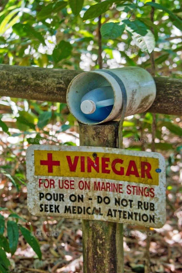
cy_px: 138
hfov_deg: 16.3
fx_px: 634
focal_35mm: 84
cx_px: 90
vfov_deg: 24.3
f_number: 5
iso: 400
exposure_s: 1/100
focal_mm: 55
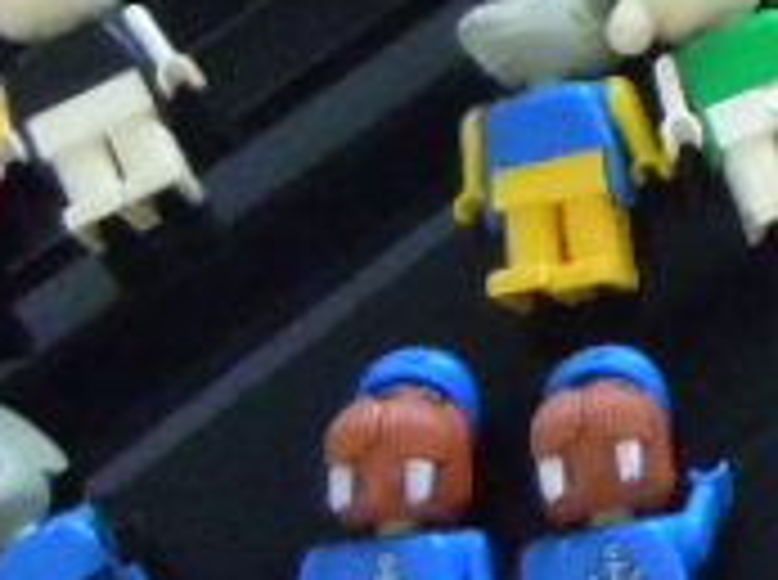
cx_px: 1569
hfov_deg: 10.2
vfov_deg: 8.1
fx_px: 3992
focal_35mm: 178
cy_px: -382
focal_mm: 5.4
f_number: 3.5
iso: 800
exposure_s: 1/5
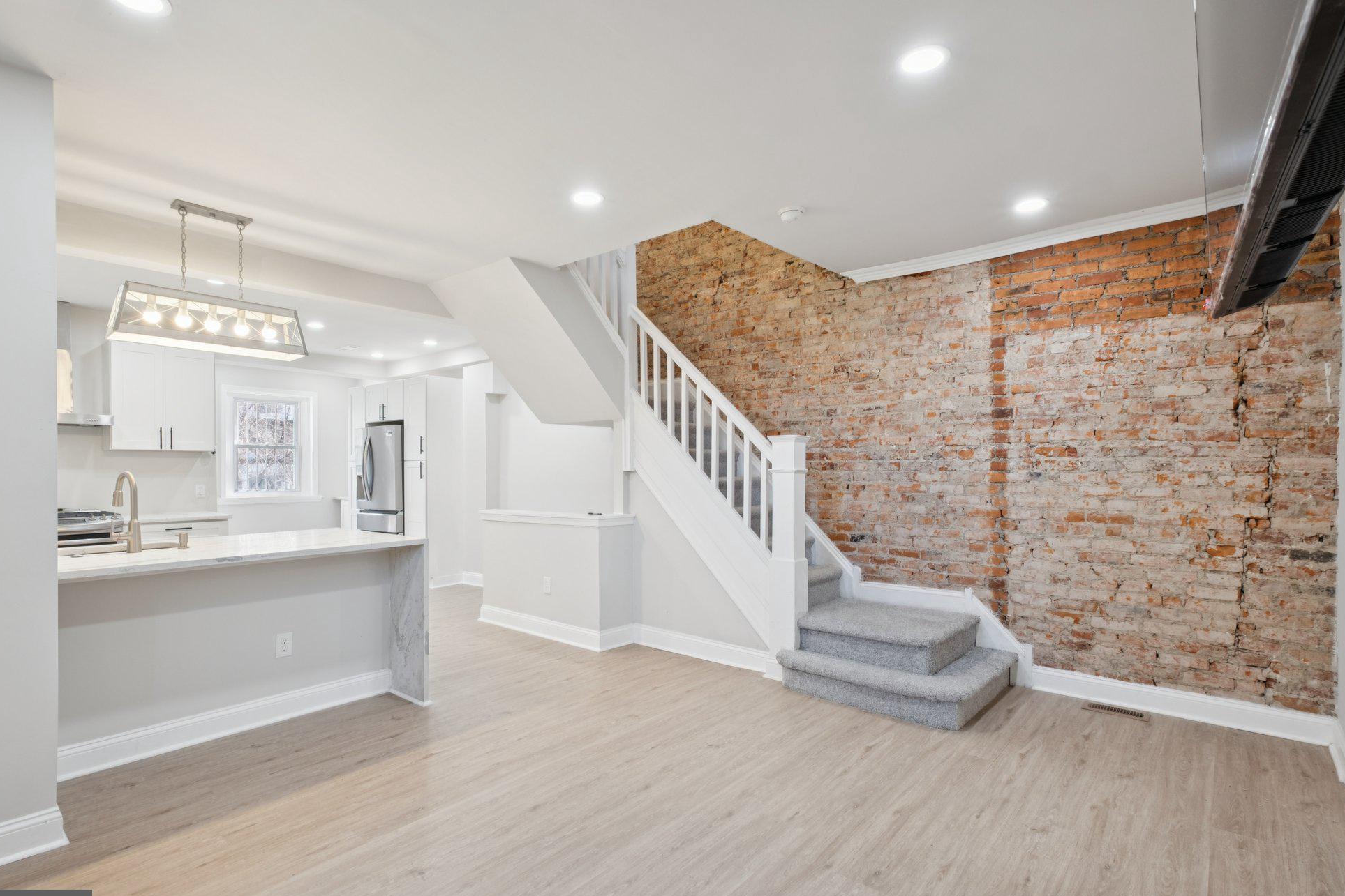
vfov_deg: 70.4
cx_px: 652
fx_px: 635
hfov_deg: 93.2
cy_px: 465
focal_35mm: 17
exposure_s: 1/8
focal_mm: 10.5
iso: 250
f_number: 8
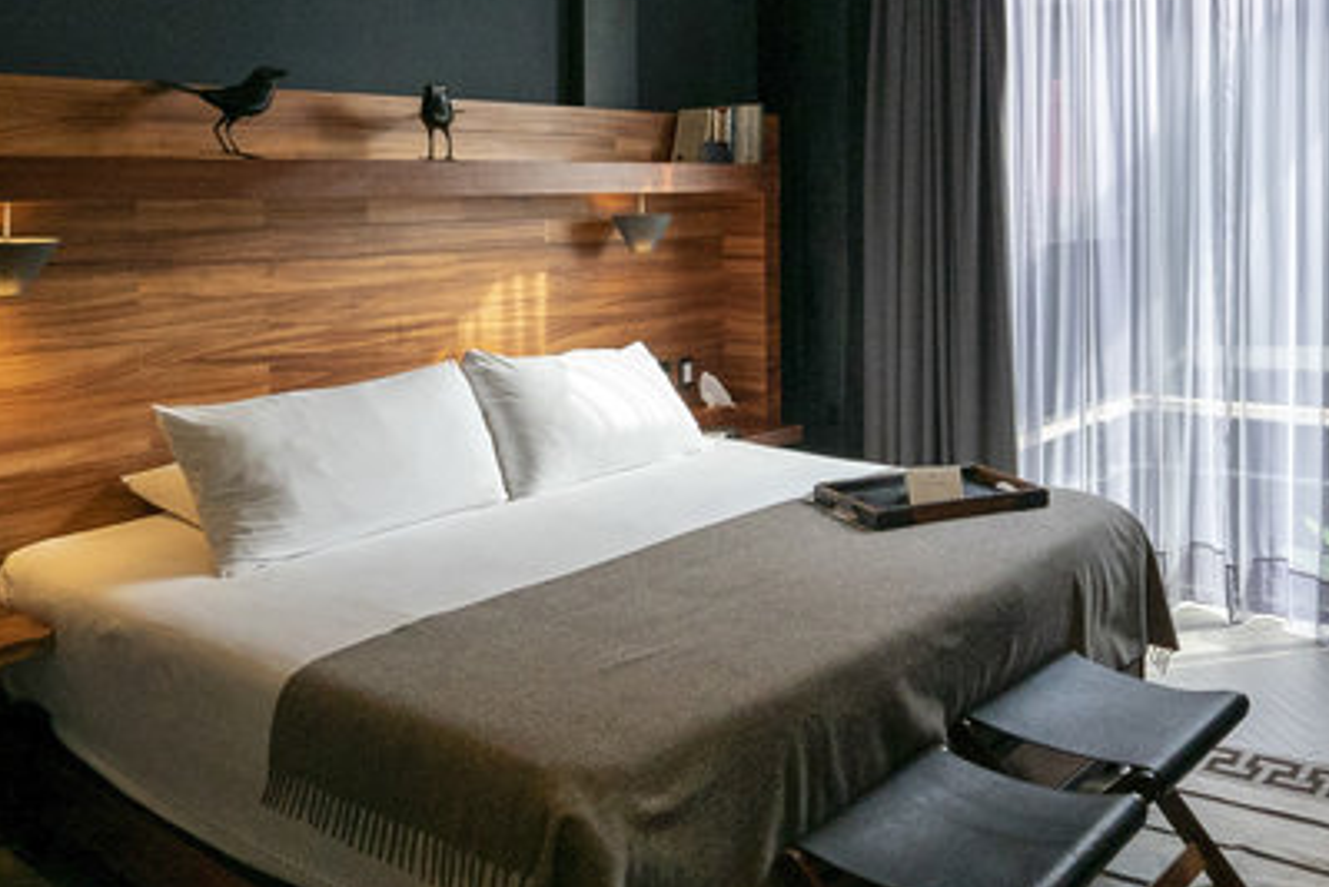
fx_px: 1182
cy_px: 409
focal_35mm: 32
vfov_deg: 41.1
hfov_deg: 58.1
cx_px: 811
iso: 4000
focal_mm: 16
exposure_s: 1/250
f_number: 8
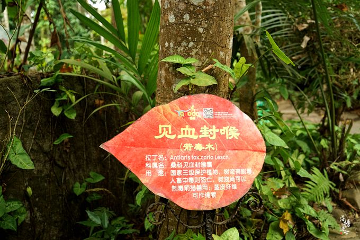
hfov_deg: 58.7
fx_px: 320
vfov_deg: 41.1
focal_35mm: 32
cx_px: 180
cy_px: 120
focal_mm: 32
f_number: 4
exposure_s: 1/200
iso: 800
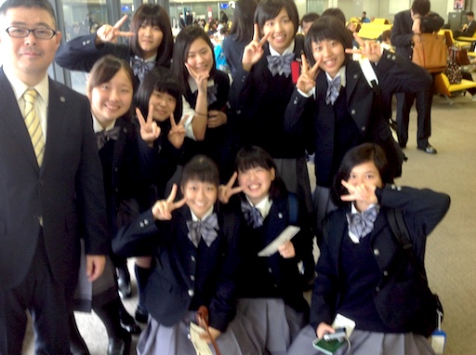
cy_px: 159
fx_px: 563
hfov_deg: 45.8
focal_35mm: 41
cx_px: 212
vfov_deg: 35.0
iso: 50
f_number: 2.4
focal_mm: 4.28
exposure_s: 1/15
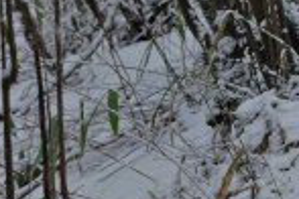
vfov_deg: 3.9
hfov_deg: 5.7
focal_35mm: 356
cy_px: -61
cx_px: 482
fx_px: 2957
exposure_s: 1/160
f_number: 6.3
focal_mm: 70
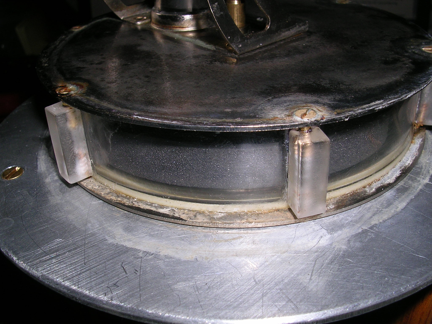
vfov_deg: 37.7
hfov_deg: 49.0
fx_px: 474
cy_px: 162
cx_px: 216
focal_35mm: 38
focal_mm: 5.8
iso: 50
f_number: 5.6
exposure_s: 1/60.1
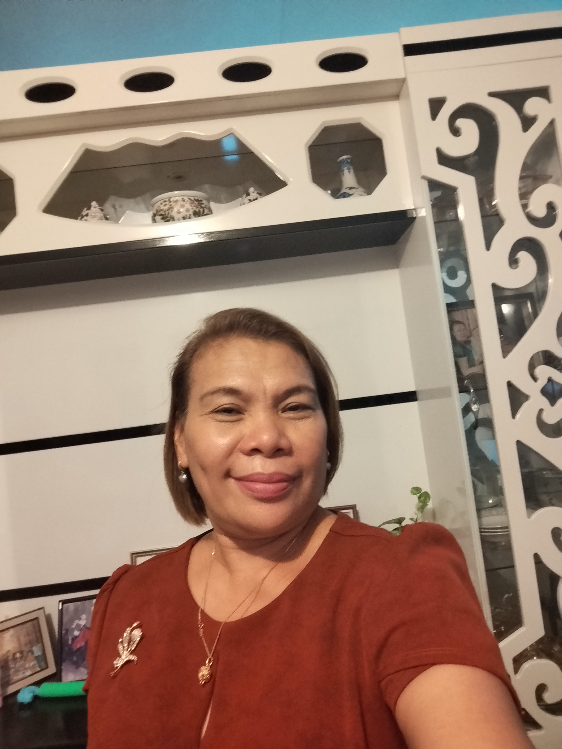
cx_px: 281
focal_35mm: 24
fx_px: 520
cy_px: 374
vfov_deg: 71.6
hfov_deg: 56.8
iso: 400
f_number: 2.4
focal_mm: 3.26
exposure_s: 1/30
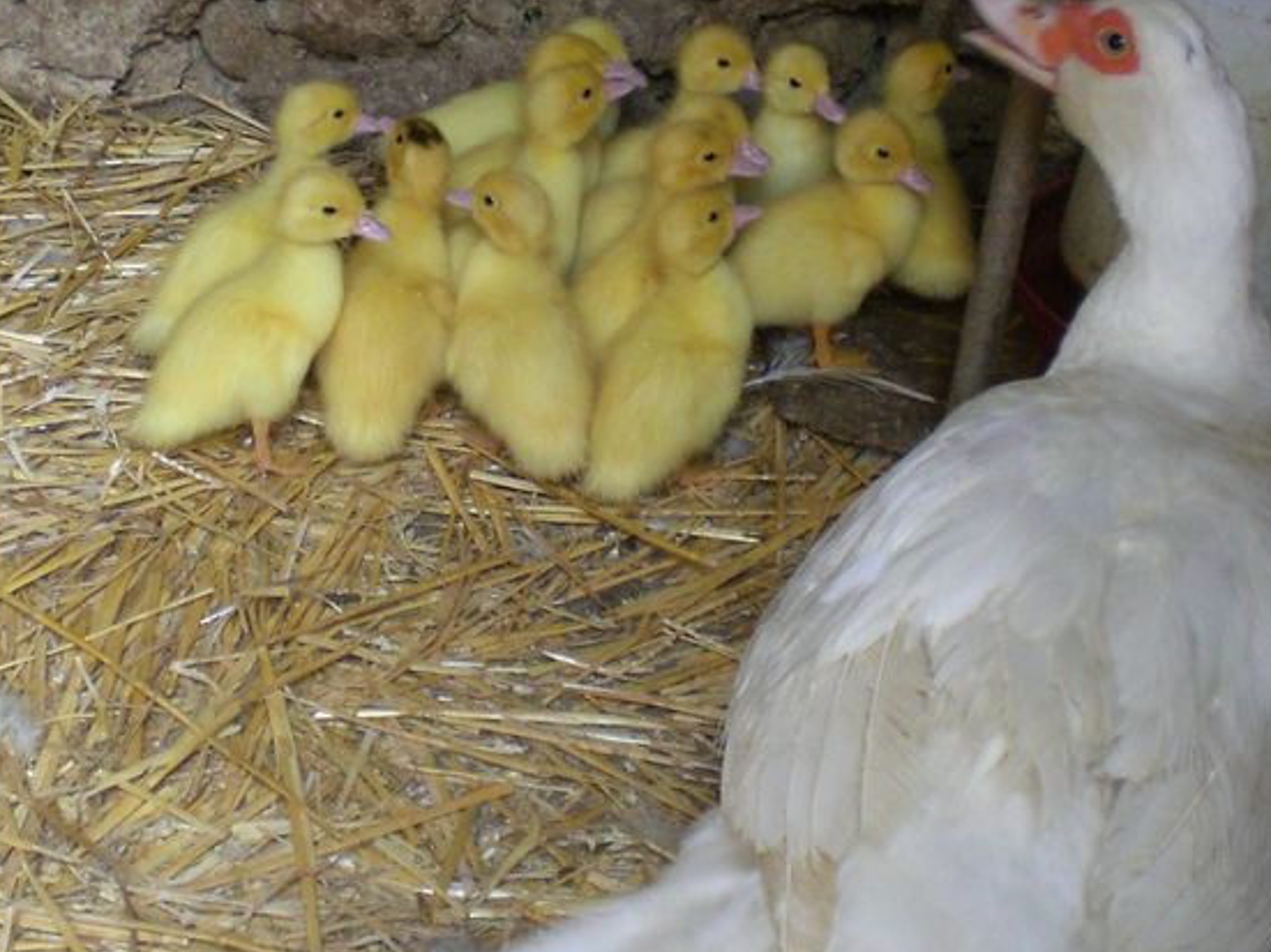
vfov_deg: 21.1
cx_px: 648
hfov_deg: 28.2
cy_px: 235
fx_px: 2533
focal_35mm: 69
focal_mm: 6.3
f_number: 3.1
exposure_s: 1/60
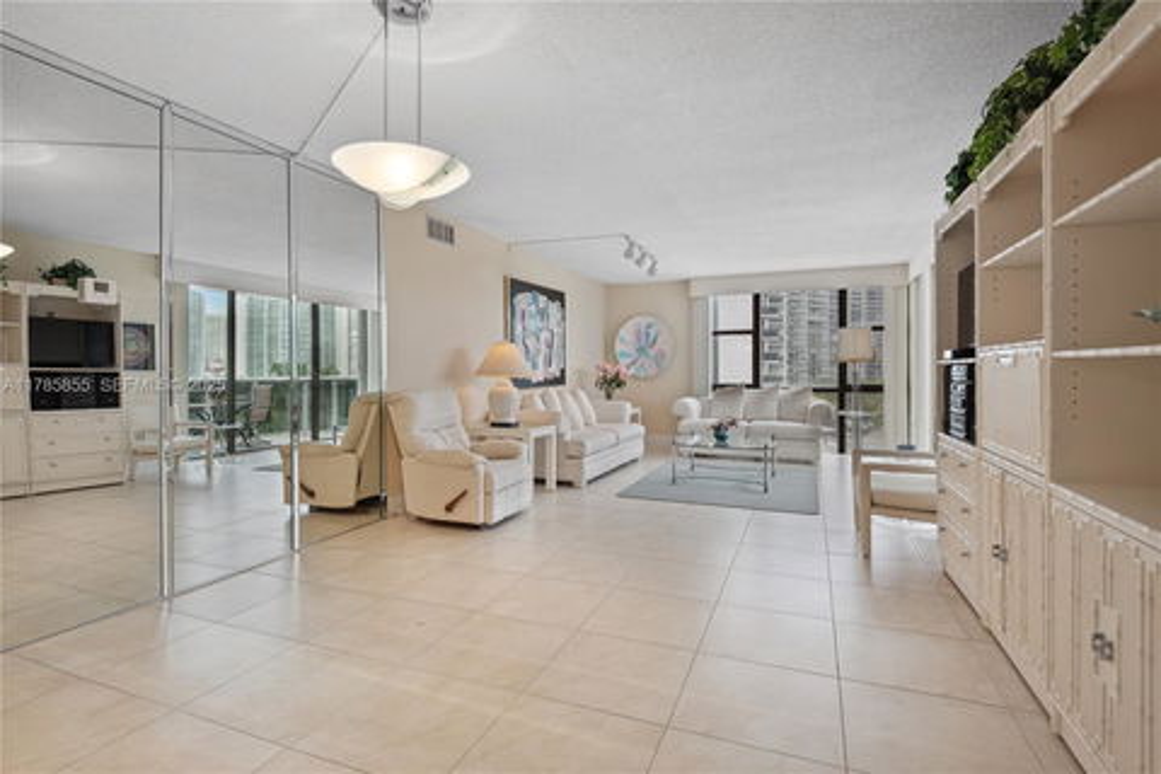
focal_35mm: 17
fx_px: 548
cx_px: 580
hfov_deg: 93.3
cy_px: 387
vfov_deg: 70.4
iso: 250
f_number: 8
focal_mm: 17
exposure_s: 1/40
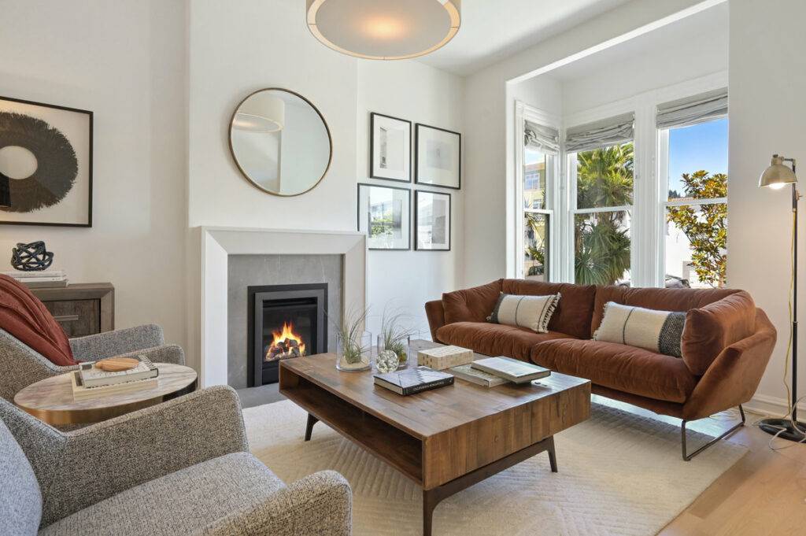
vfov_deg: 65.9
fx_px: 414
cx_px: 403
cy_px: 268
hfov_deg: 88.5
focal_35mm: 18
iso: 800
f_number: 9
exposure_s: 1/30
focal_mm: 18.5
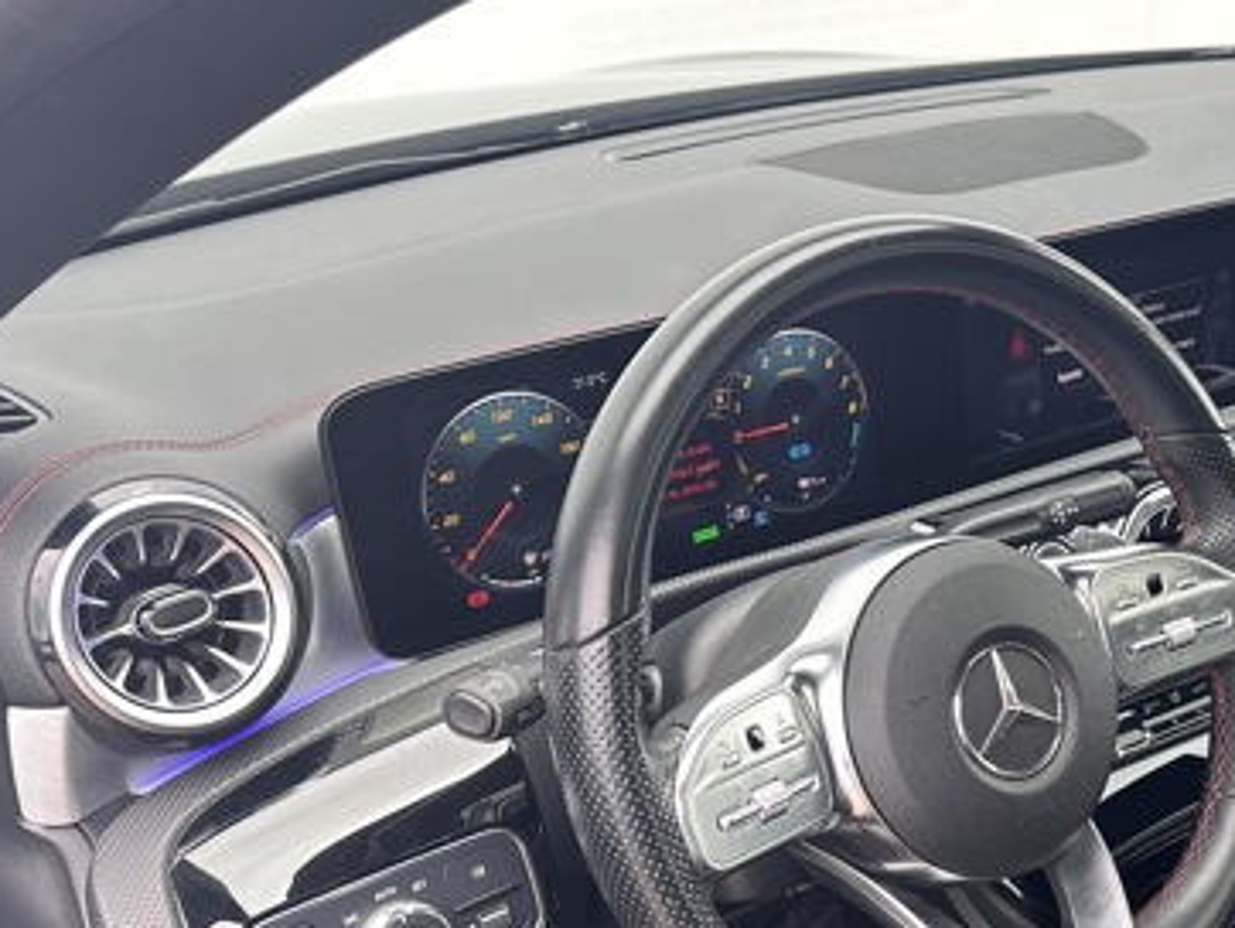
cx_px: 1160
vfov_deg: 26.6
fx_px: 1892
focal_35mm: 53
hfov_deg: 33.8
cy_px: 846
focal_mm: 6.86
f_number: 1.78
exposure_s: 1/121
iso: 100
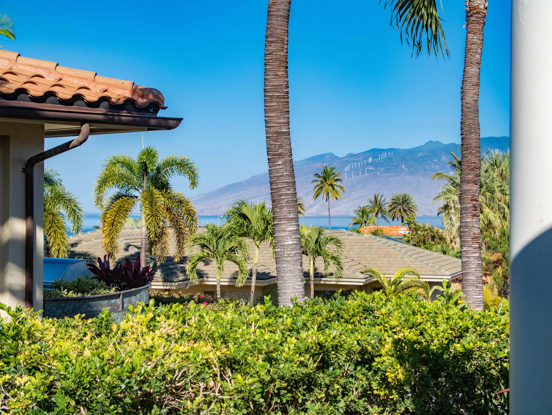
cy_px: 208
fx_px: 1117
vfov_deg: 21.0
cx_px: 276
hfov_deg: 27.8
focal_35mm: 70
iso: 400
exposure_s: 1/800
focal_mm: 35
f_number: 5.6
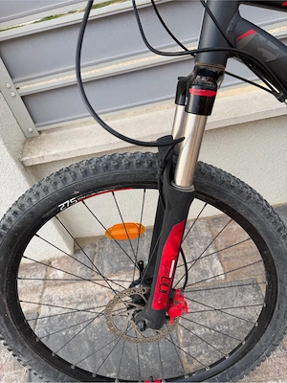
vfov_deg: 71.6
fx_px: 265
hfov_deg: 56.8
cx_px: 144
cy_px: 192
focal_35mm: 24
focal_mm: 6.76
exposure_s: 1/497
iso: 80
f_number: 1.78
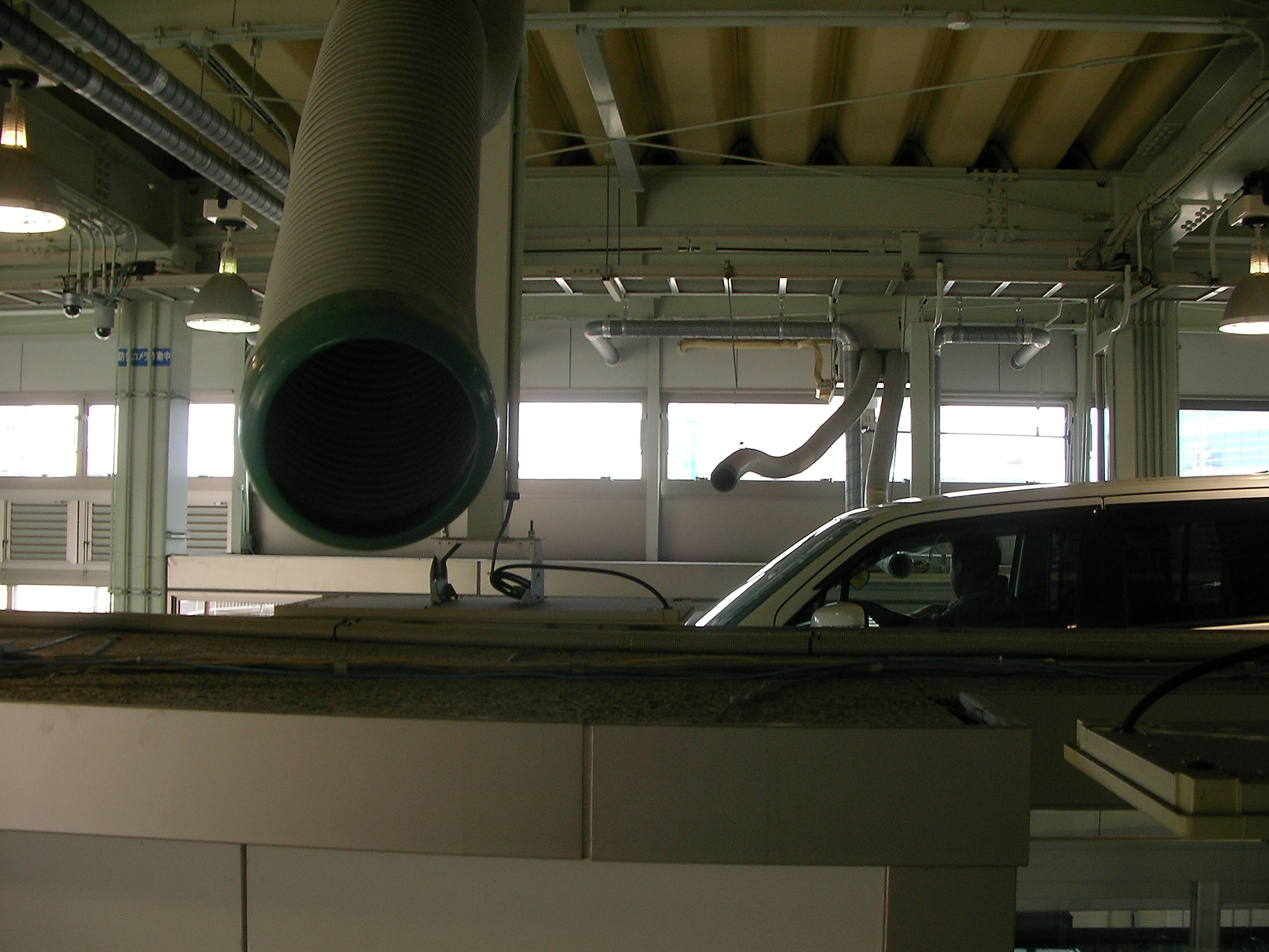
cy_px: 476
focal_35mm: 38
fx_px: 1393
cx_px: 634
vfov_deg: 37.7
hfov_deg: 49.0
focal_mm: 6.3
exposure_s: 1/50
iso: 54
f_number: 3.5
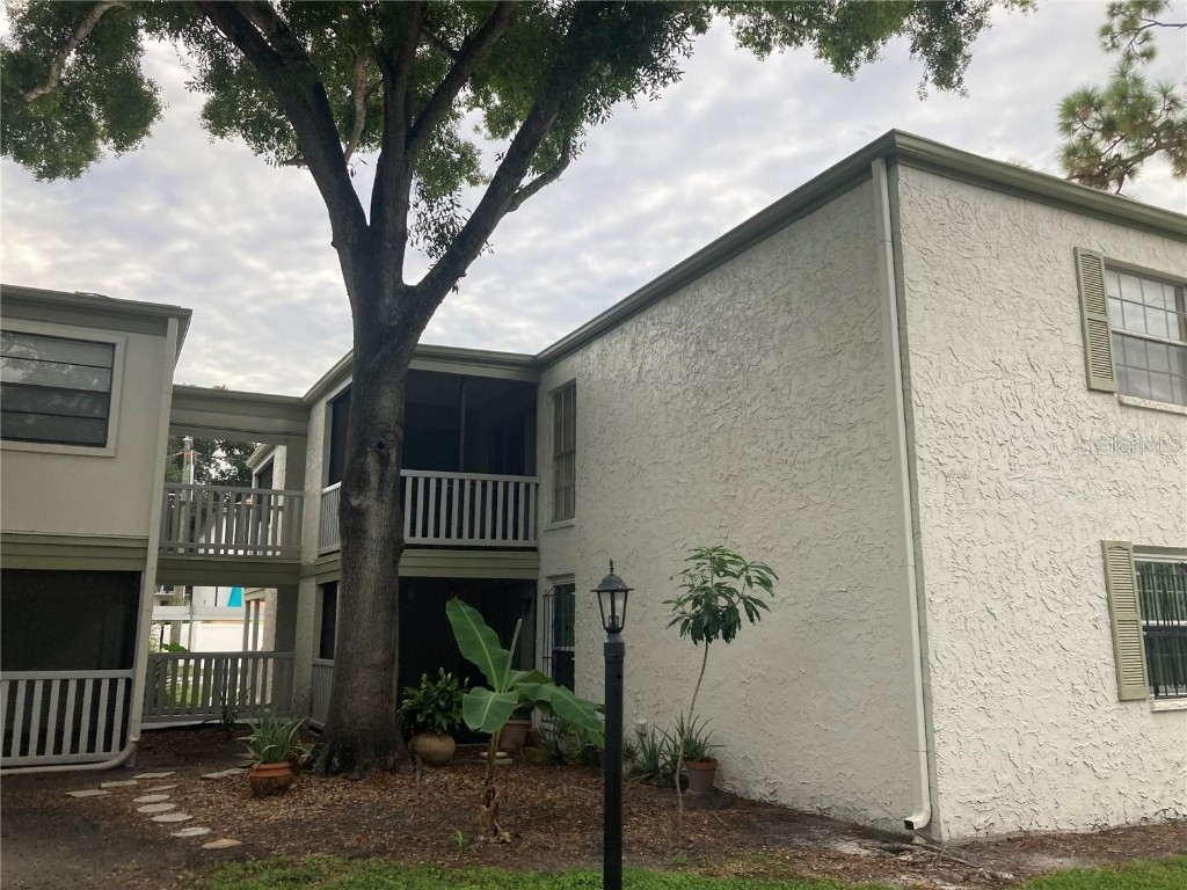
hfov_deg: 63.4
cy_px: 445
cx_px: 594
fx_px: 960
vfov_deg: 49.7
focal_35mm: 28
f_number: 1.8
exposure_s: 1/318
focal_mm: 3.99
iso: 20
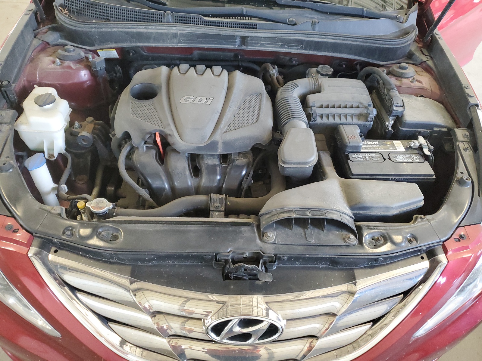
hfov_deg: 67.3
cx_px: 241
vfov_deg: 53.1
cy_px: 180
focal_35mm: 26
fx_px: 362
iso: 350
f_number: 1.5
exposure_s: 1/60.2
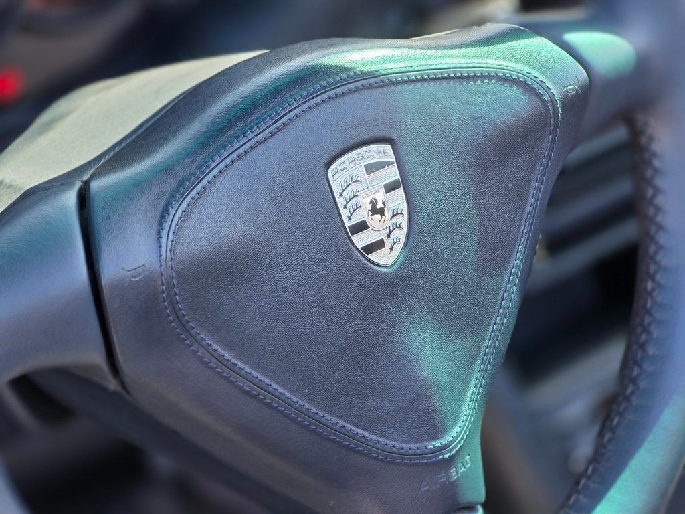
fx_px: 2276
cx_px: 342
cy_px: 257
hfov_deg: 17.1
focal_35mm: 115
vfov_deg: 12.9
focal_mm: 18.6
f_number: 3.4
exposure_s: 1/120
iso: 100
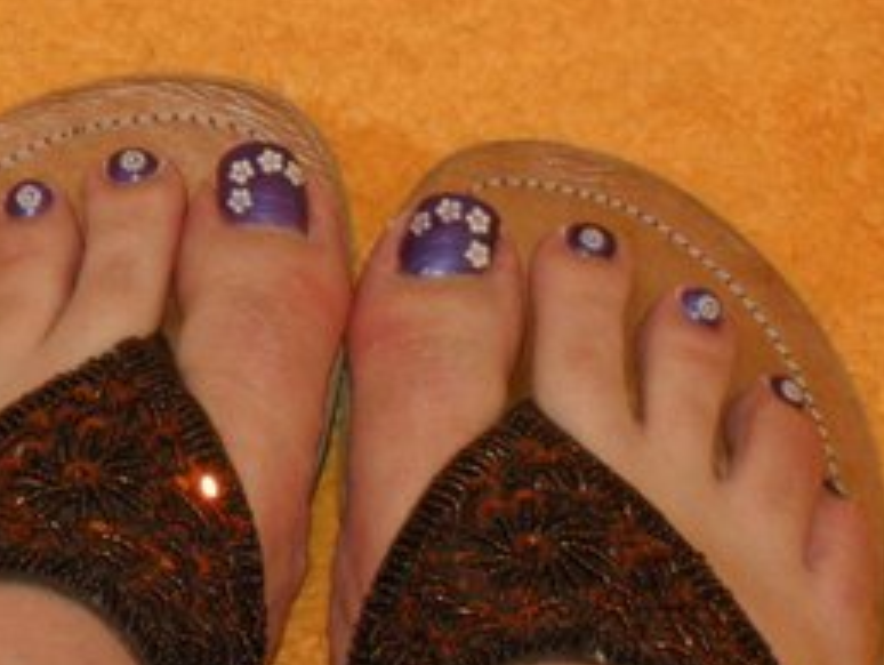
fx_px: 4550
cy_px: 401
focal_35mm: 178
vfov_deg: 8.4
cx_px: 291
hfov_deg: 11.1
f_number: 5.1
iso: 400
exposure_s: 1/8
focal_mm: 24.5
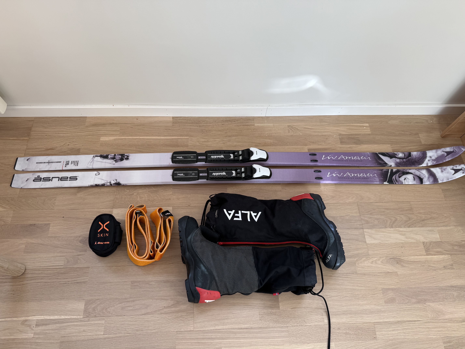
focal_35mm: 24
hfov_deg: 71.6
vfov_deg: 56.8
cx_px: 232
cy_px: 174
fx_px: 322
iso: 64
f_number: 1.78
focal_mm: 6.76
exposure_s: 1/121
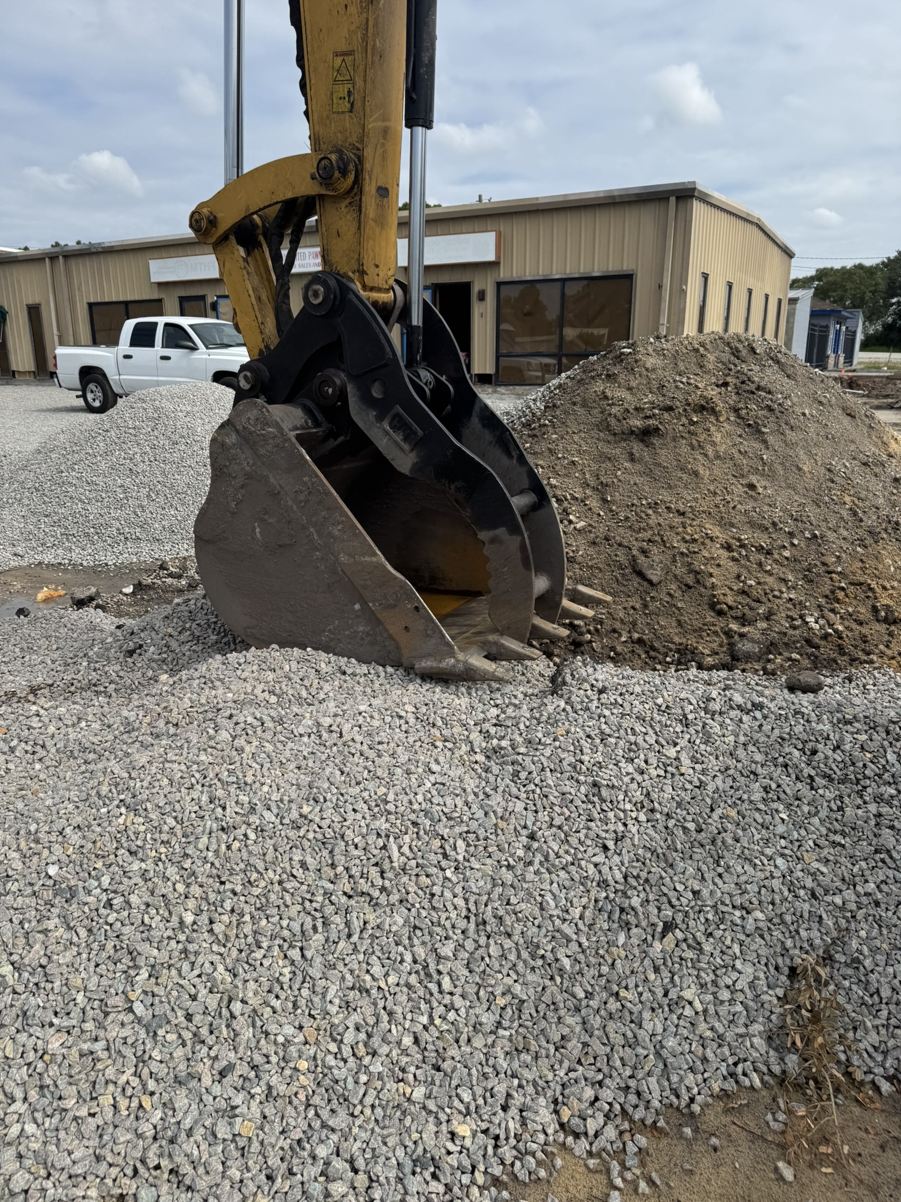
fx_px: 833
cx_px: 450
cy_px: 601
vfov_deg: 71.6
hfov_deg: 56.8
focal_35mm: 24
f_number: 1.78
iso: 80
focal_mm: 6.76
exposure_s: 1/4950
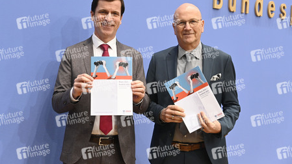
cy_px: 70
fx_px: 472
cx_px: 146
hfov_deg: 34.4
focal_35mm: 61
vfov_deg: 19.7
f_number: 4.5
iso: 5000
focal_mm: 58
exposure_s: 1/400
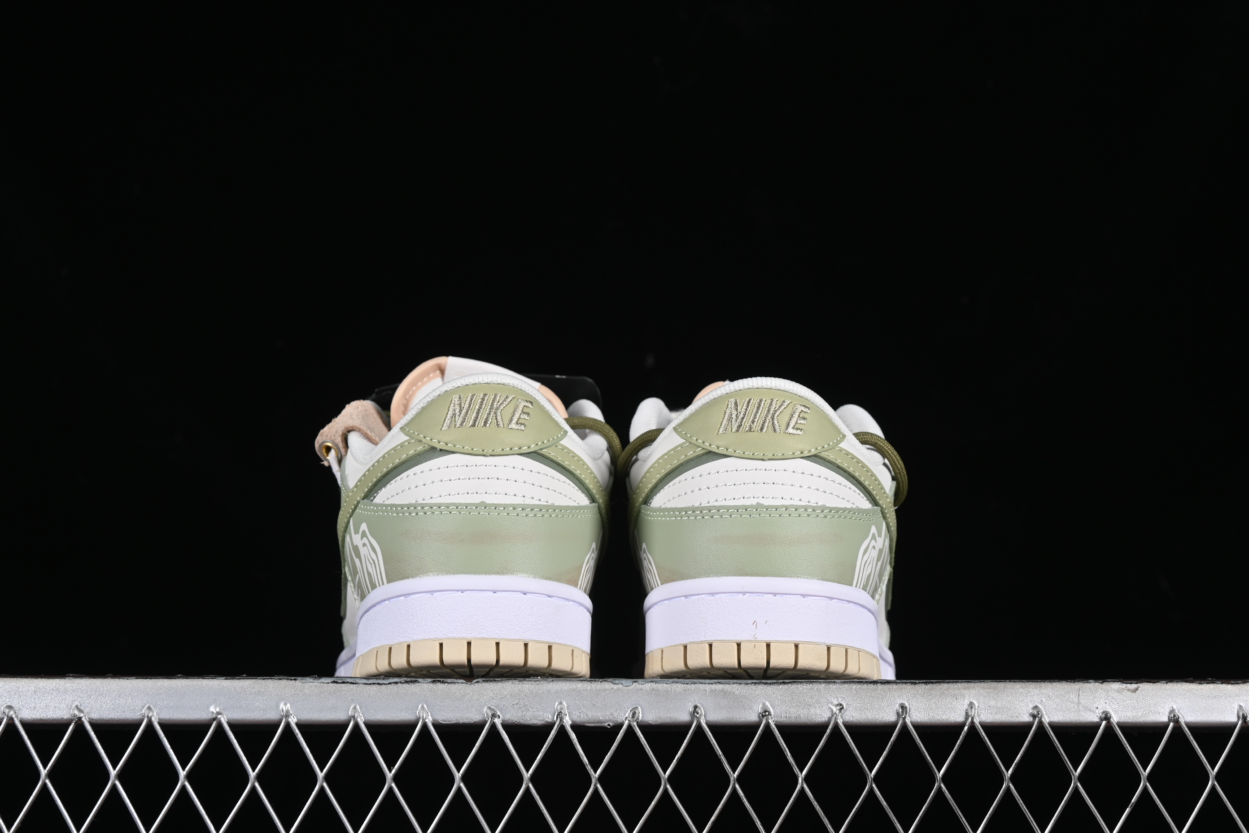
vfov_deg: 18.2
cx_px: 624
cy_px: 416
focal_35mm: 75
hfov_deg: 27.0
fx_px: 2602
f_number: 8
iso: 160
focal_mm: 50
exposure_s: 1/80
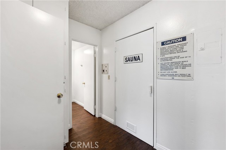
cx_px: 113
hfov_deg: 104.3
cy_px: 75
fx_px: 88
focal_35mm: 14
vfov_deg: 81.1
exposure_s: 1/15
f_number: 9
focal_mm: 14
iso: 100
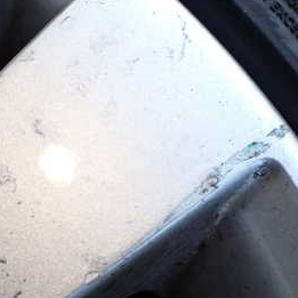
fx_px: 594
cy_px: 185
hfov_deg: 28.1
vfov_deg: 28.1
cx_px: 121
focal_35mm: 61
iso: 100
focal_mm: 5.4
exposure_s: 1/125
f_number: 2.3
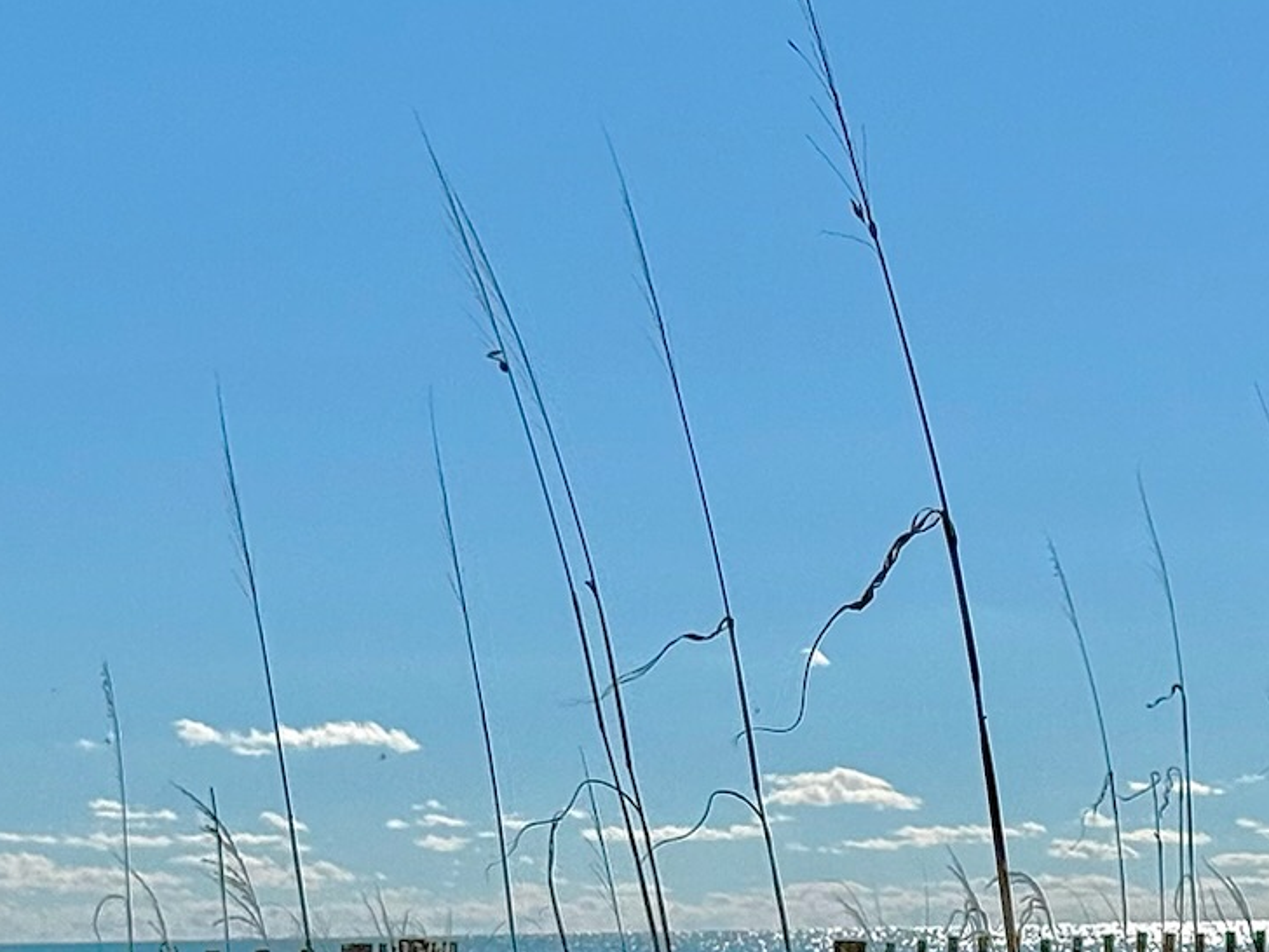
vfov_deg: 11.0
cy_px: 581
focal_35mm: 135
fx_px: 4949
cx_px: 744
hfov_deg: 14.6
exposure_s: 1/13333
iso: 50
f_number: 1.78
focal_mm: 6.76
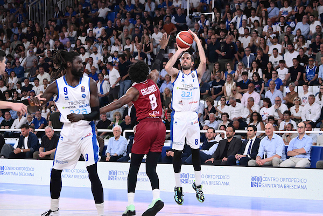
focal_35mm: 70
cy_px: 108
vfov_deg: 19.5
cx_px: 162
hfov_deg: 28.8
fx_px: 628
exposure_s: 1/1250
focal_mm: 70
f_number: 3.5
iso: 2000
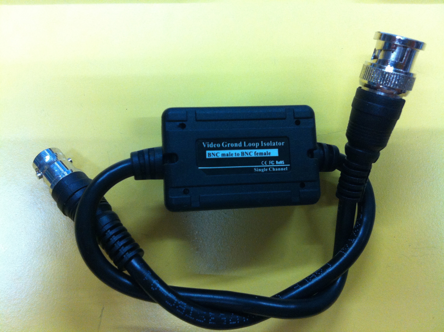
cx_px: 222
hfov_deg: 52.7
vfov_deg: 40.6
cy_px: 166
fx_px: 448
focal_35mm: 35
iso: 250
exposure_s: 1/17
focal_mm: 3.85
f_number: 2.8
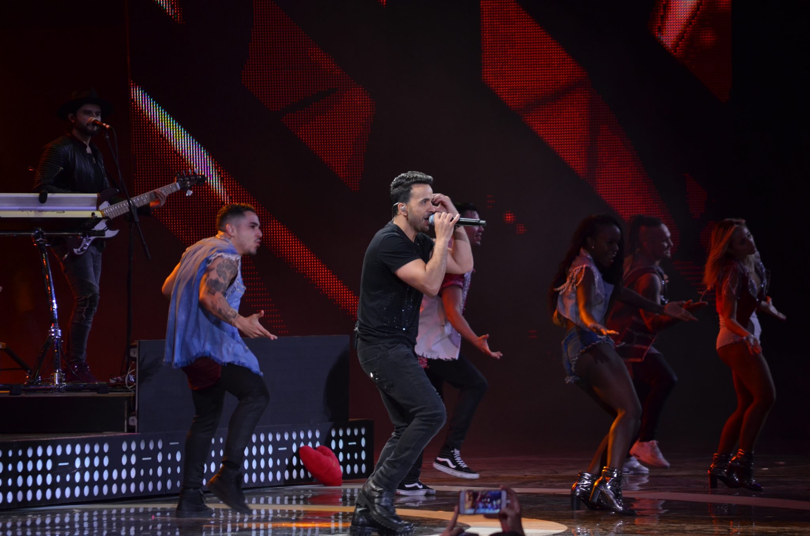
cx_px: 405
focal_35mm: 225
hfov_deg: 9.2
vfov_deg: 6.1
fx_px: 5051
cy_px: 268
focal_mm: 150
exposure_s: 1/125
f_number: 5
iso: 800
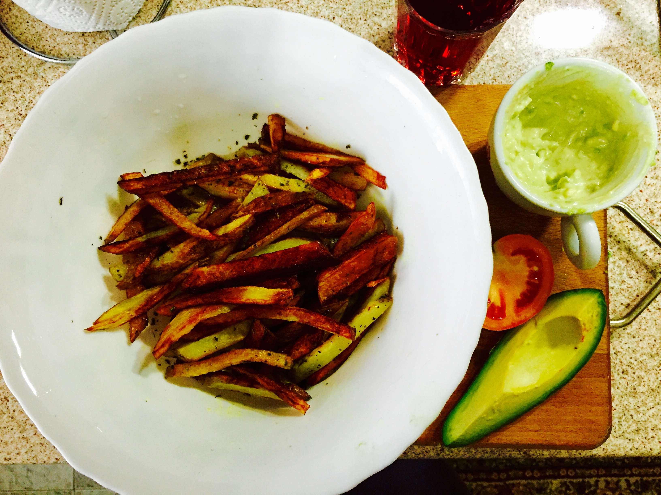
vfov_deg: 48.2
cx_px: 330
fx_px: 554
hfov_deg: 61.7
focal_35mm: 29
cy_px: 248
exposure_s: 1/33
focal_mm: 4.15
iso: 200
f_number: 2.2
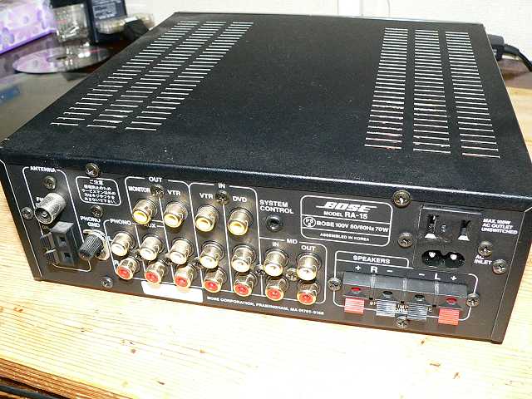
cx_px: 266
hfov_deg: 51.4
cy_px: 200
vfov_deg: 39.7
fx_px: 553
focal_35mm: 36
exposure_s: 1/60
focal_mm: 6
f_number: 4
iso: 400
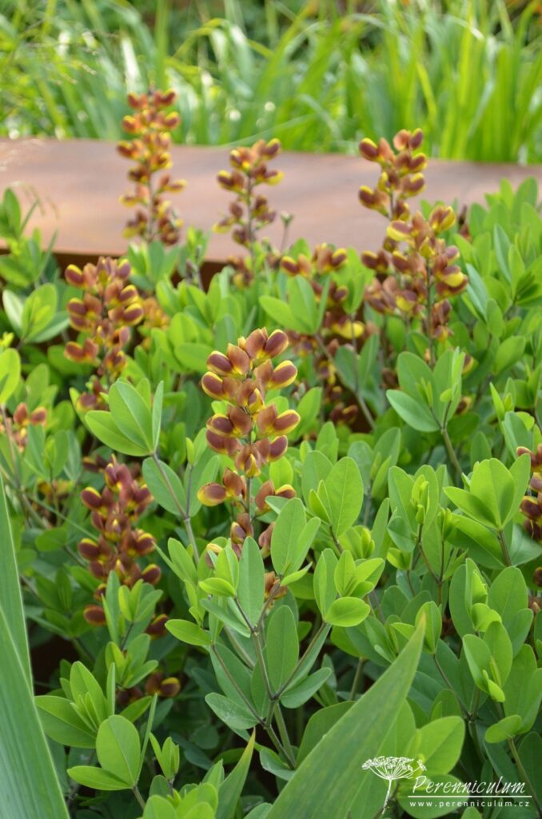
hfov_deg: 16.5
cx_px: 271
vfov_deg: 24.7
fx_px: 1872
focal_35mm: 82
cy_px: 410
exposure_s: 1/400
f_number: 5.6
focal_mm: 55
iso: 500
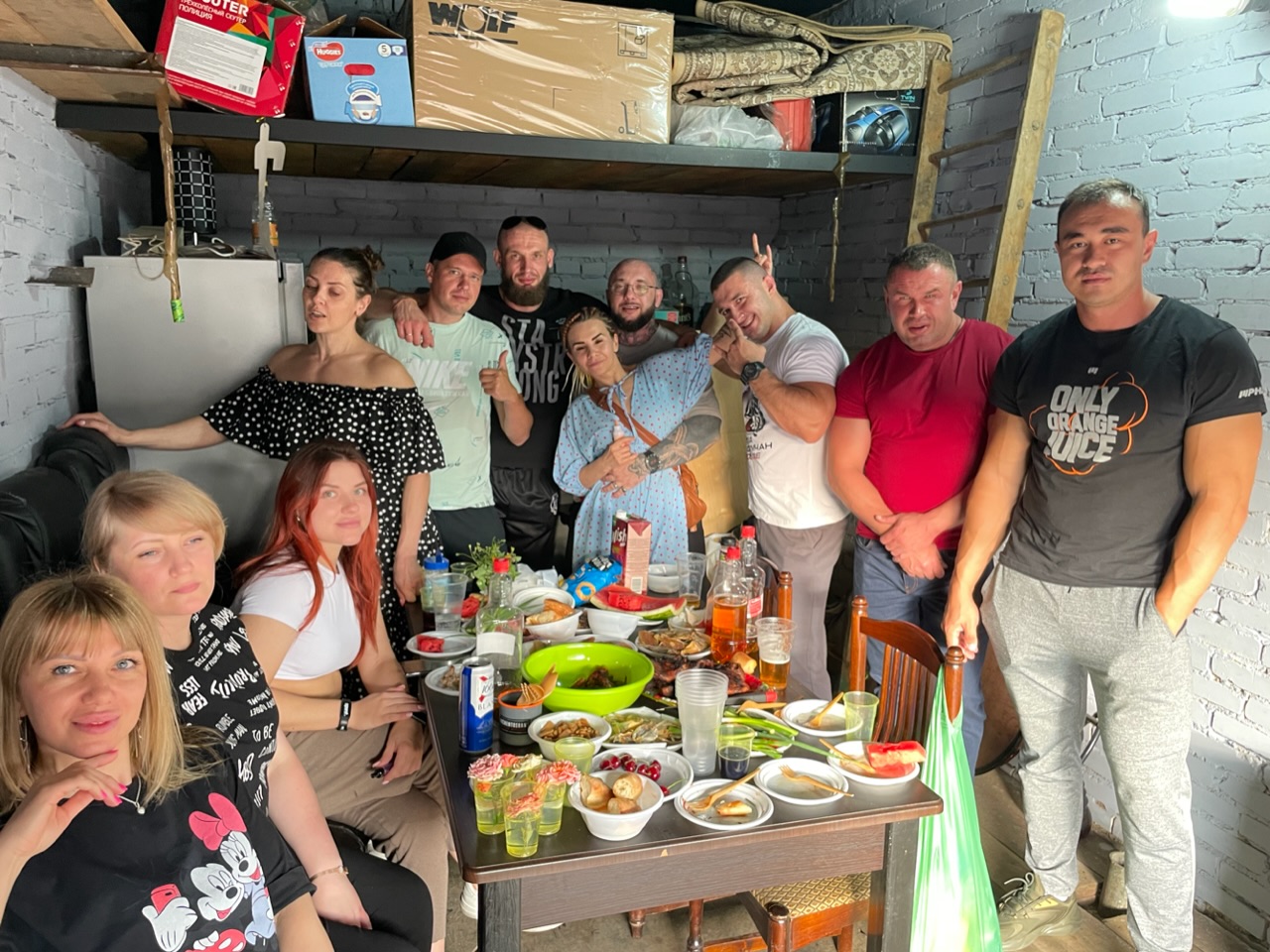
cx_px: 635
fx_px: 954
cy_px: 476
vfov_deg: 53.1
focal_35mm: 26
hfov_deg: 67.3
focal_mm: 4.2
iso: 160
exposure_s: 1/50
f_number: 1.6
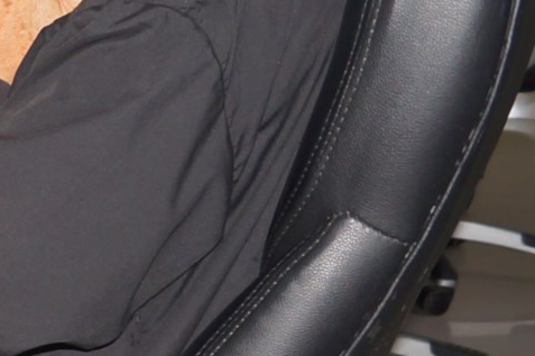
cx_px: -725
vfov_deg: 9.8
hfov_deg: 12.1
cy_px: 202
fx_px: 2064
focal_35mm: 139
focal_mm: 18
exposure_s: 1/60
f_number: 4
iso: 250
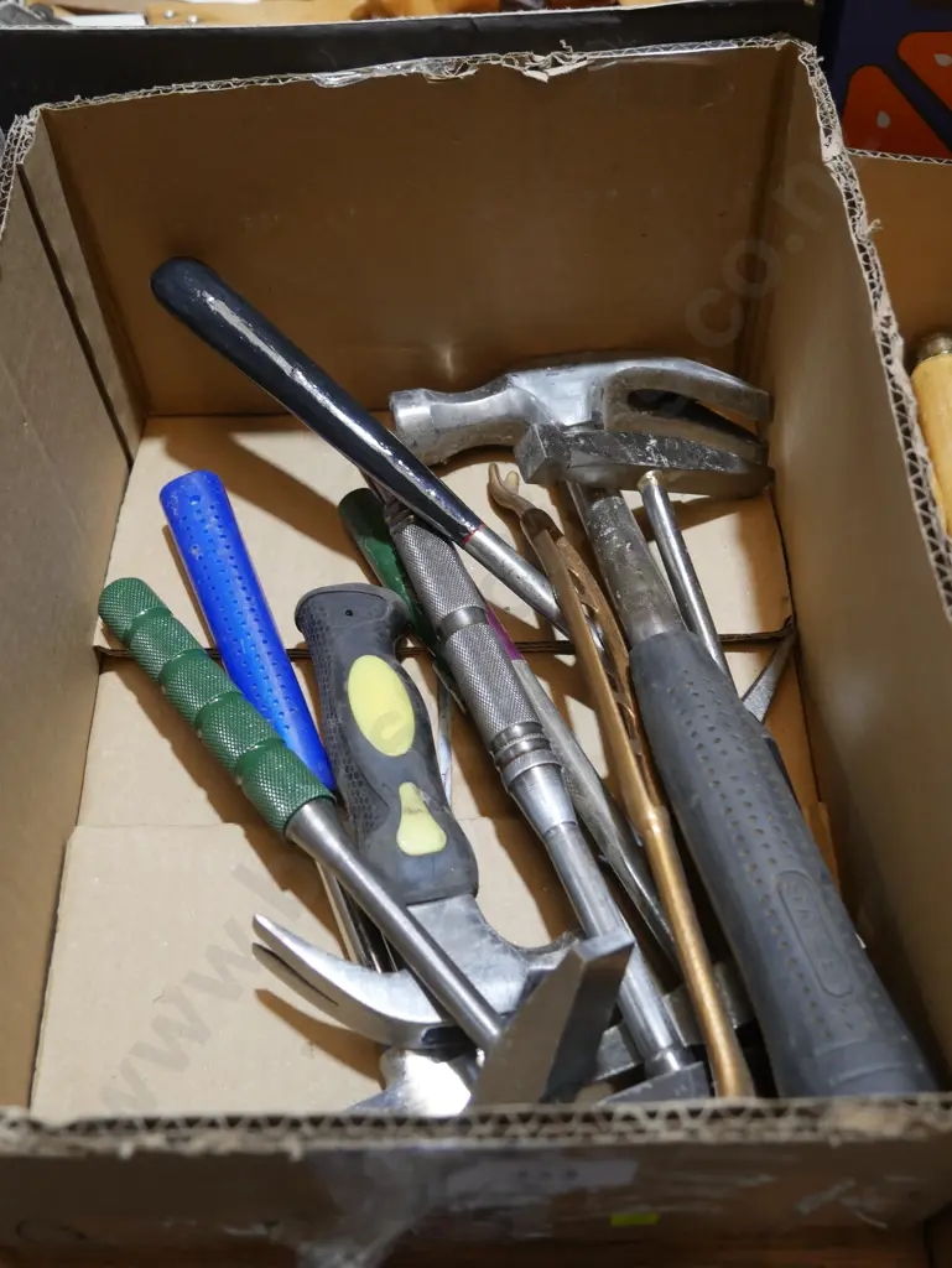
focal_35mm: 38
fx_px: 1392
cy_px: 634
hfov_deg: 37.8
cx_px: 476
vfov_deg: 49.0
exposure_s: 1/60
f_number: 4.1
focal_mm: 19
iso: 320
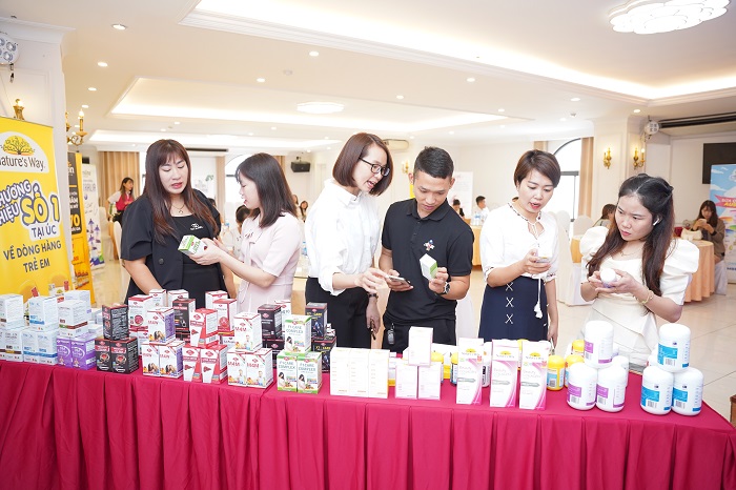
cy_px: 245
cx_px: 368
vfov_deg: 53.1
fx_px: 490
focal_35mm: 24
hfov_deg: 73.8
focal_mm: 24
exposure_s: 1/100
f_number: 3.2
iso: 1000
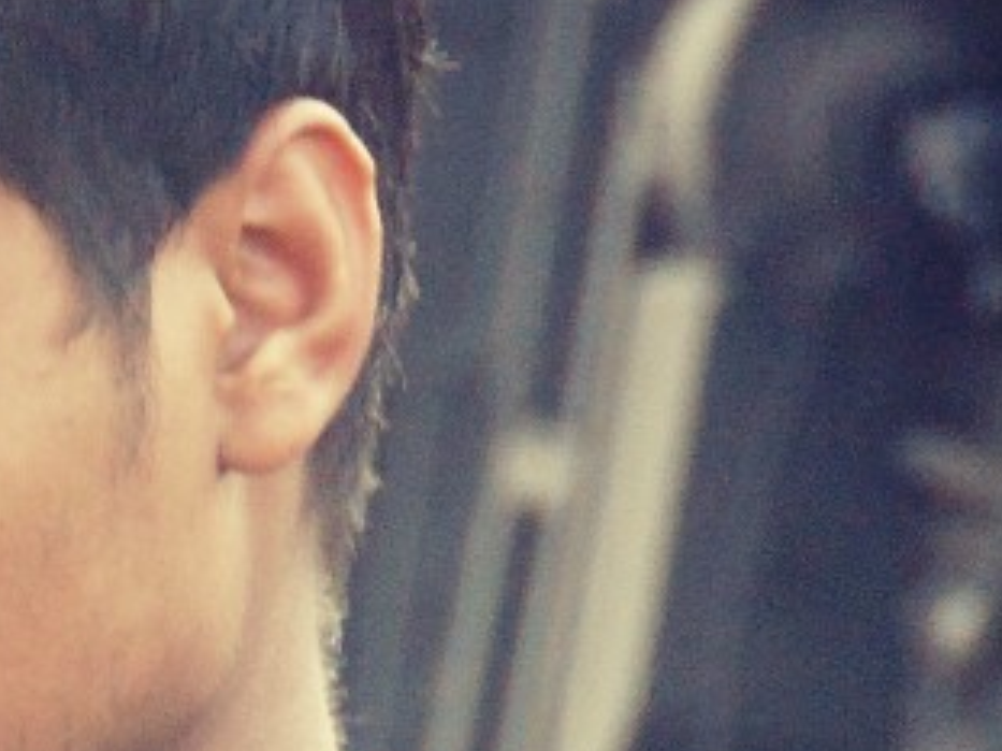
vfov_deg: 1.2
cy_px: 1060
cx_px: -1060
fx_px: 36834
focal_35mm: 1273
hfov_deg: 1.6
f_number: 4.2
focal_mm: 55.1
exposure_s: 1/125
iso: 100
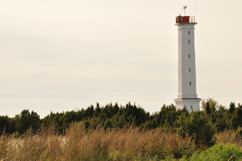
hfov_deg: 12.0
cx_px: 116
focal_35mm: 171
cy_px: 91
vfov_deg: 8.0
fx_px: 1148
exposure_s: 1/800
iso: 1250
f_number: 18
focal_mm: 98
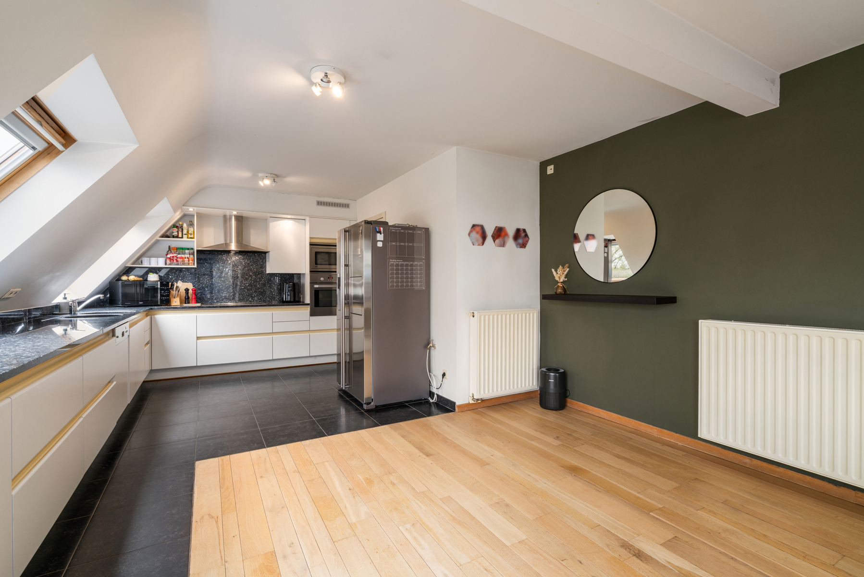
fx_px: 384
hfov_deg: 96.7
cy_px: 288
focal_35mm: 16
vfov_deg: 73.8
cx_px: 432
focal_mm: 16
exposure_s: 1/2.5
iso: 250
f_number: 11
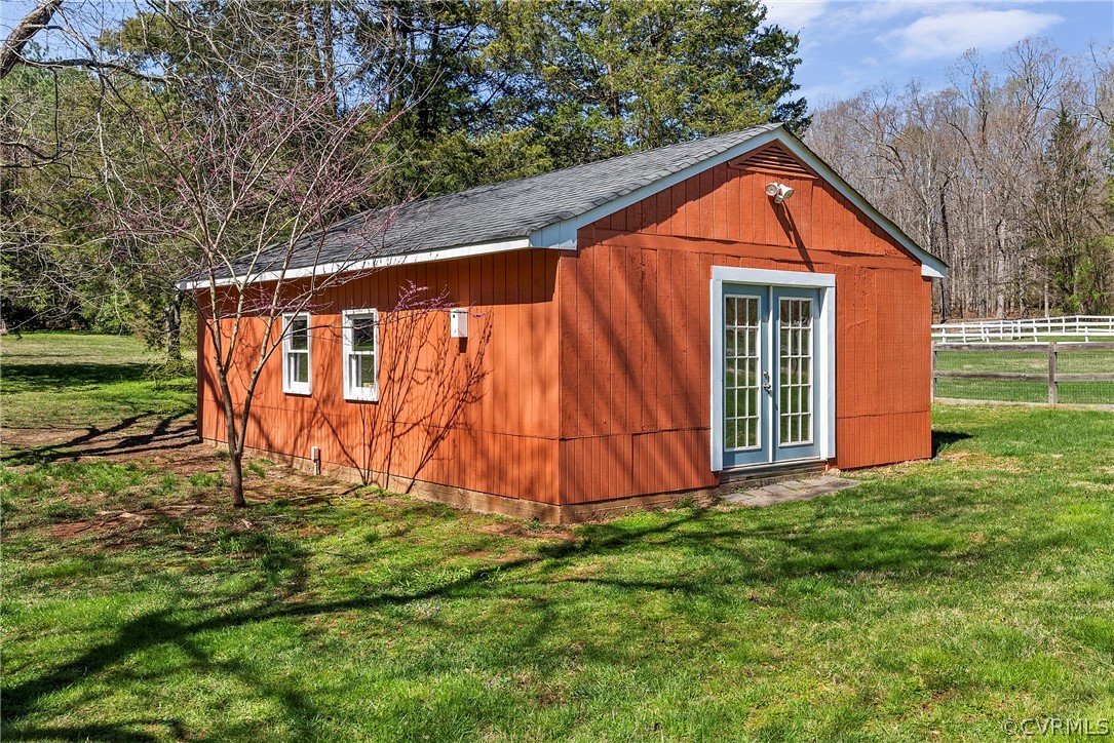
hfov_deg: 58.7
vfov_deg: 41.1
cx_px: 557
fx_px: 990
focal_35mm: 32
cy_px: 372
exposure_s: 1/250
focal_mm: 32
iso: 800
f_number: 8
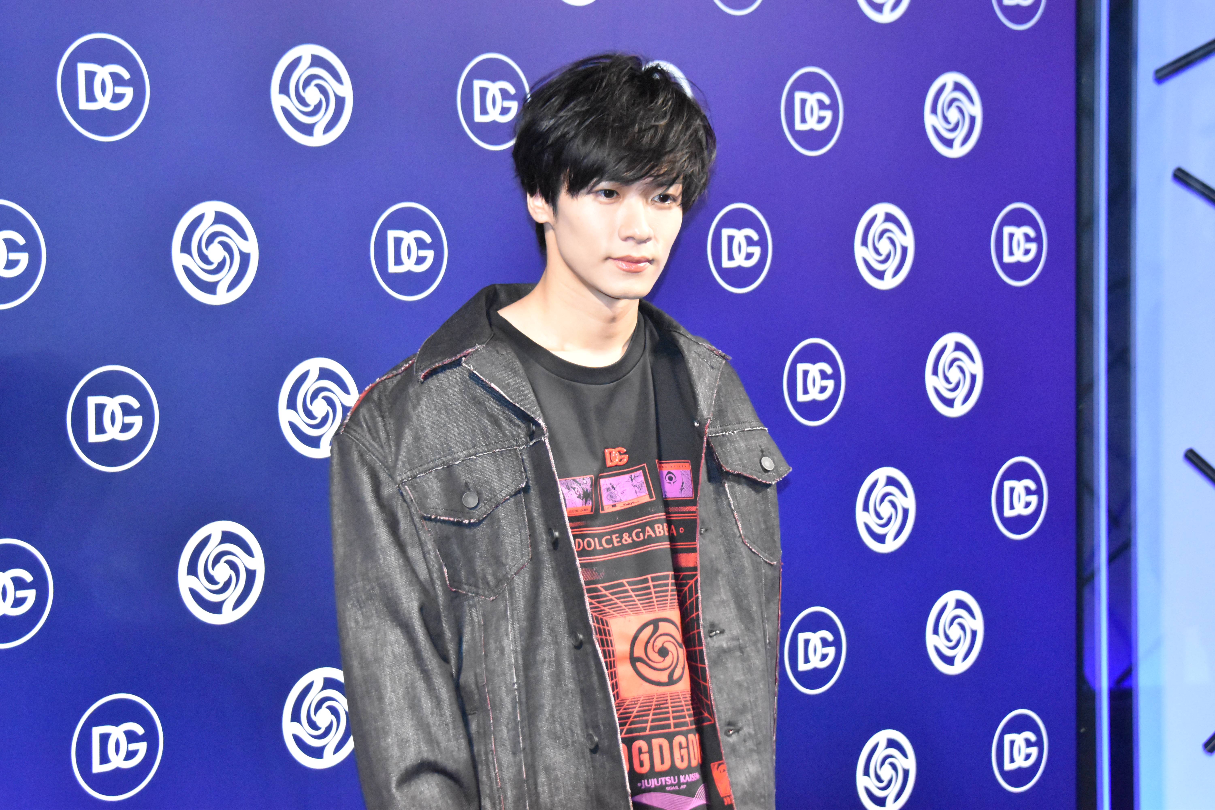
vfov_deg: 14.7
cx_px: 608
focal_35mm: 93
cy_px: 405
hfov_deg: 21.9
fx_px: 3139
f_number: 4.8
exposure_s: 1/200
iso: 9000
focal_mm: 62
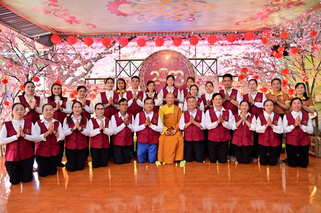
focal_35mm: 24
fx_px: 214
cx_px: 160
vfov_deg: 53.0
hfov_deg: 73.8
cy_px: 106
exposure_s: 1/80
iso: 1250
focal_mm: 24
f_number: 6.3
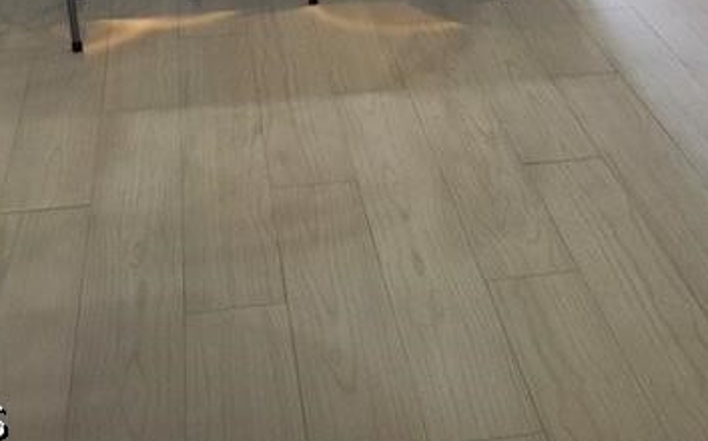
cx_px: 395
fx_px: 1157
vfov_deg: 17.9
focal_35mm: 60
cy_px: -315
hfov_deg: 34.0
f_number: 2.4
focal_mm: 4.3
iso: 200
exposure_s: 1/120
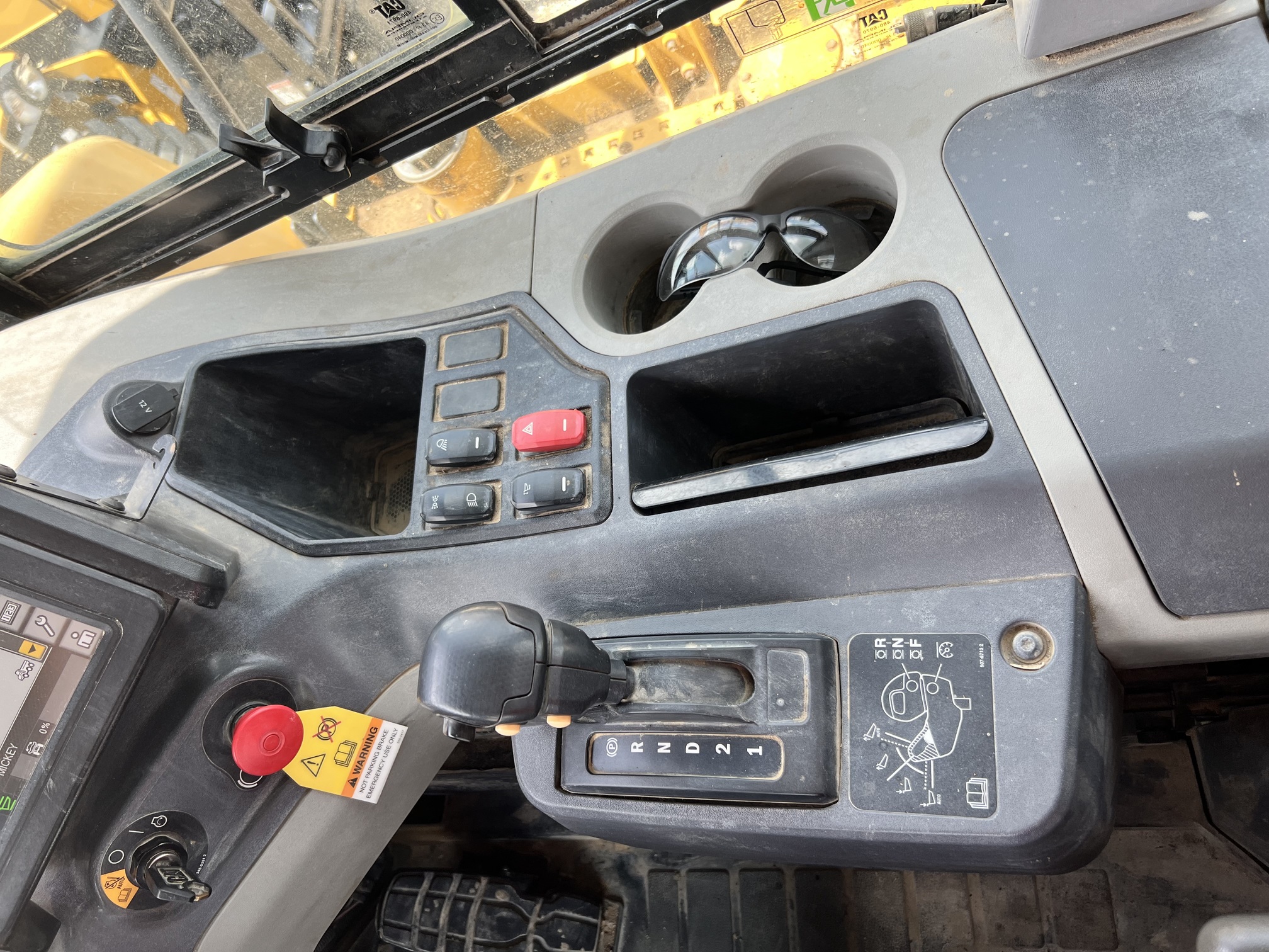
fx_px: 953
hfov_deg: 67.3
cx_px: 634
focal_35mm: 26
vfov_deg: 53.1
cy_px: 476
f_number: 1.5
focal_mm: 5.7
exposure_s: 1/288
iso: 40
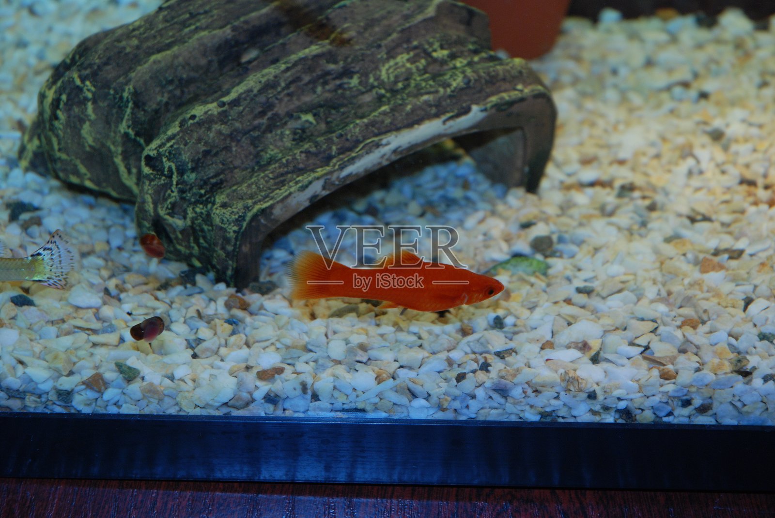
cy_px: 259
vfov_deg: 13.1
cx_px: 388
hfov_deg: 19.4
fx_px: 2263
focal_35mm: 105
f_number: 5.6
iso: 400
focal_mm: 70
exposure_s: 1/60
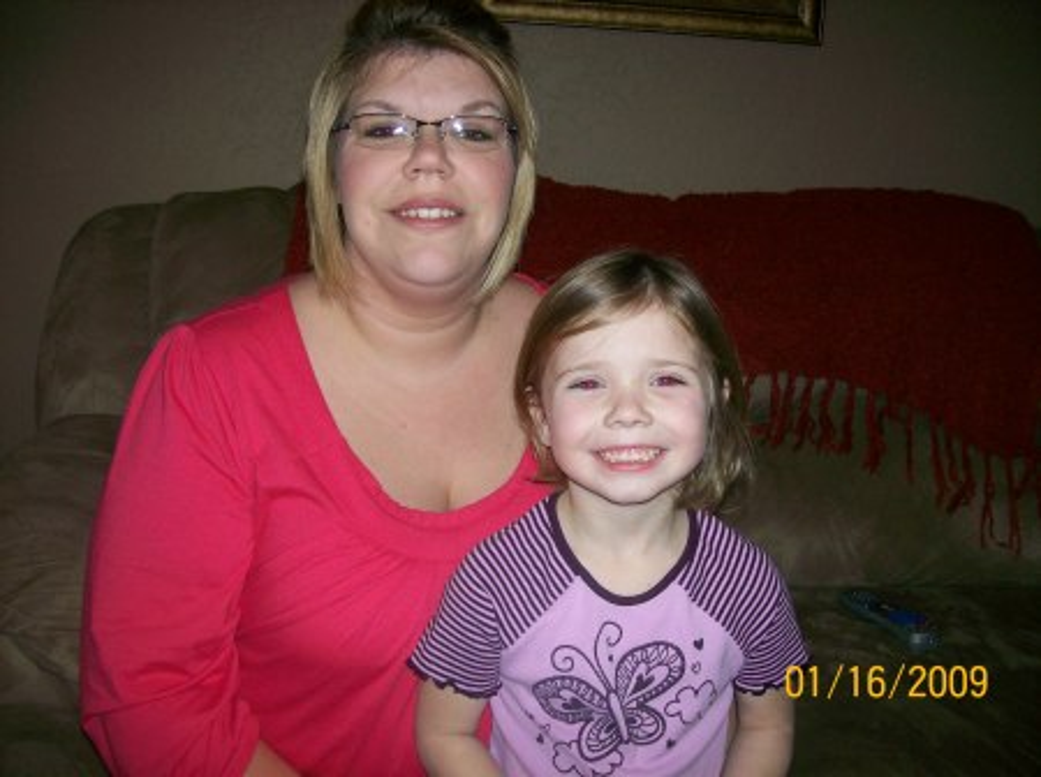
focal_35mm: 36
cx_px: 520
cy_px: 388
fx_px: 1081
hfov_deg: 51.4
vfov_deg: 39.6
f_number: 2.7
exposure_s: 1/64
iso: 80
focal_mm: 6
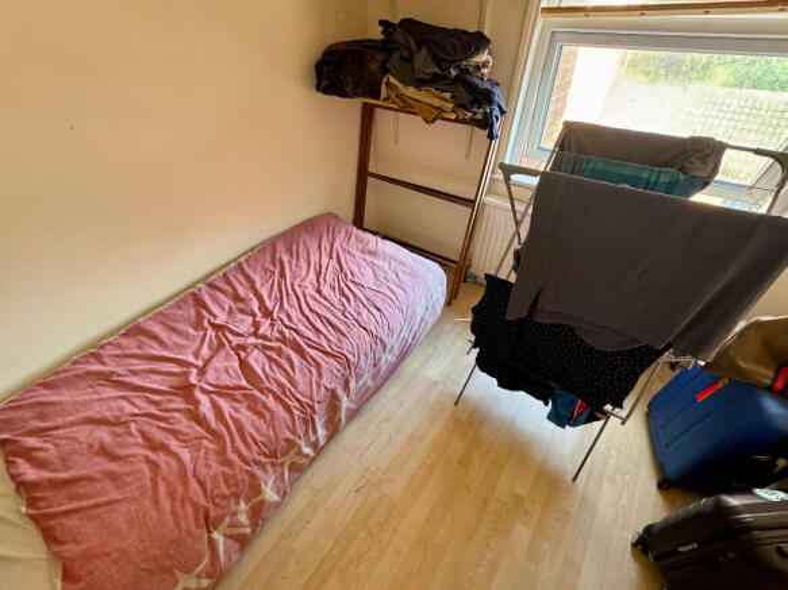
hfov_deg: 102.1
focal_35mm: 14
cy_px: 295
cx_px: 394
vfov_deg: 85.7
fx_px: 319
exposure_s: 1/88
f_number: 2.2
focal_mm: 2.22
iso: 320
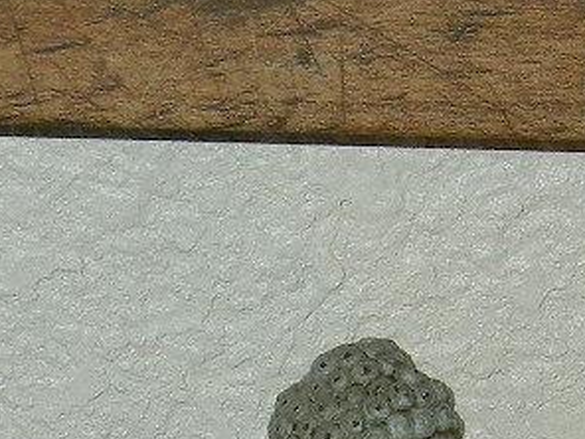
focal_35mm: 326
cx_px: 547
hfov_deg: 6.1
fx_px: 5509
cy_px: 896
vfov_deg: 4.5
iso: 200
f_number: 4.3
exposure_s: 1/30
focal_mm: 12.2
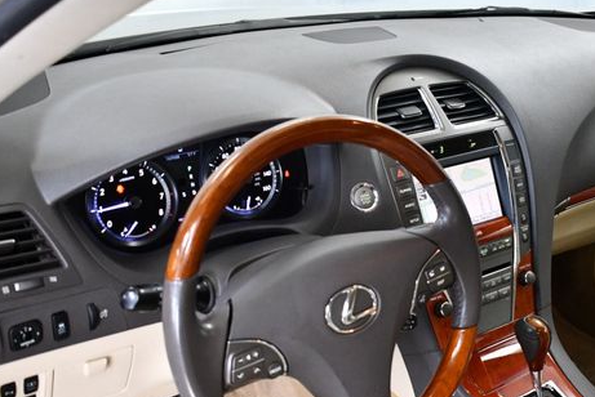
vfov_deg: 26.9
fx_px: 827
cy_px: 269
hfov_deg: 39.2
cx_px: 385
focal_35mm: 50
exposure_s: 1/125
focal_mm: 18
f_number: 3.5
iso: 1600
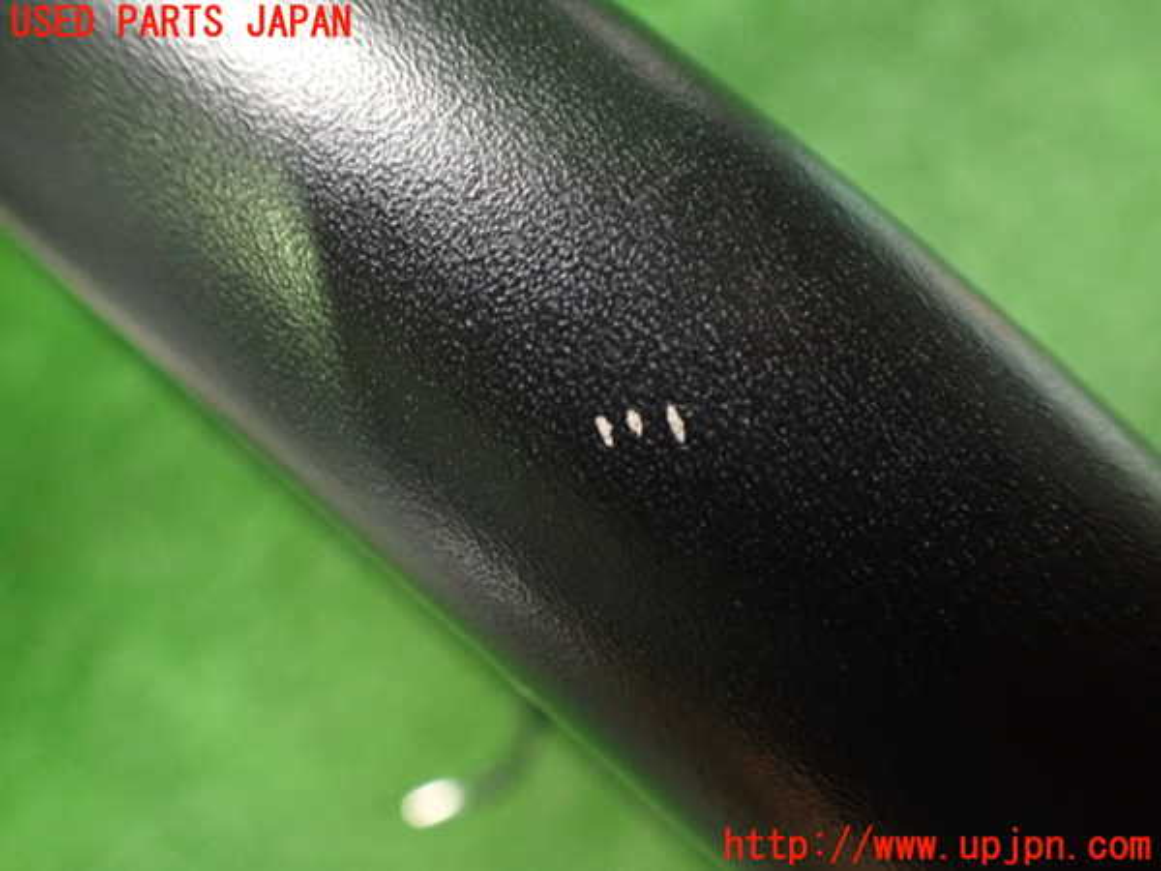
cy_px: 436
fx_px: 1006
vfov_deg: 46.8
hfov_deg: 60.0
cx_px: 580
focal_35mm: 30
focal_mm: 5.4
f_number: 2.3
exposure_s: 1/40
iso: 800
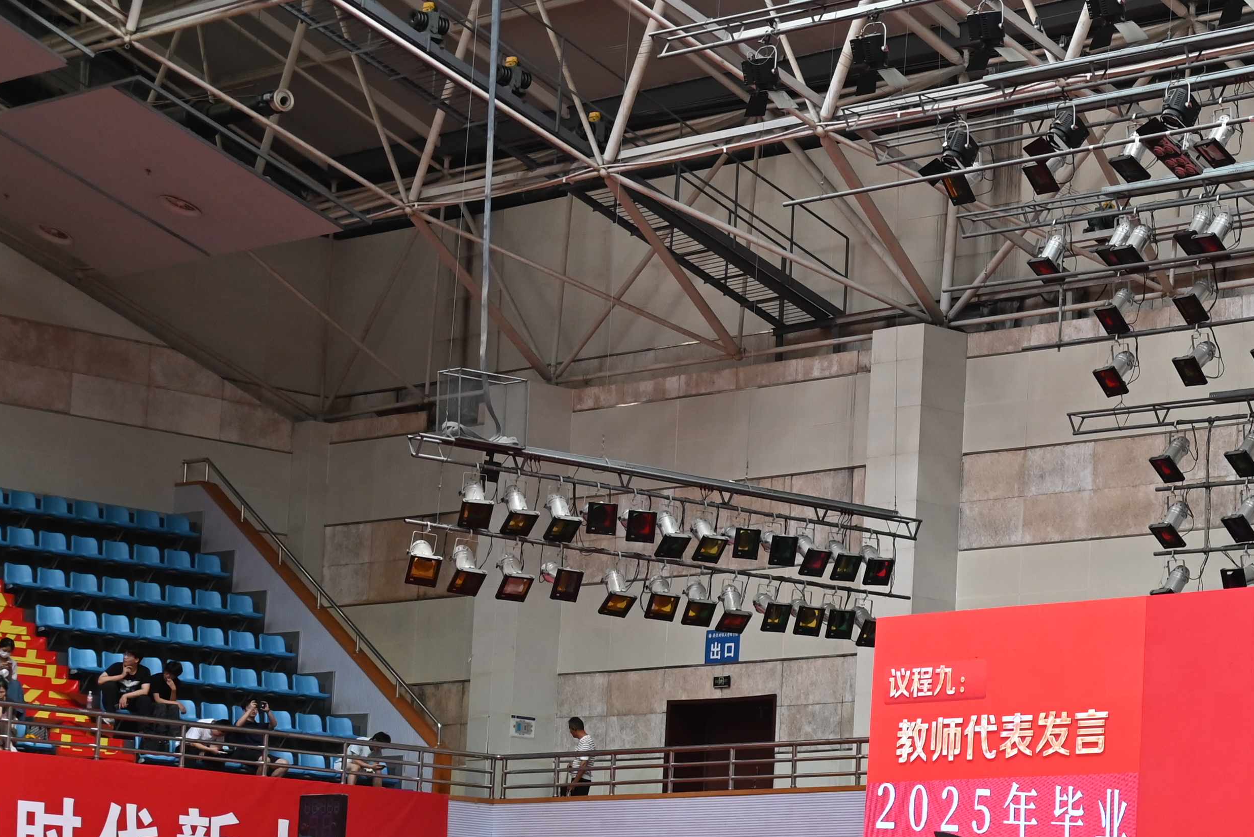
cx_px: 1510
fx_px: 3728
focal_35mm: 107
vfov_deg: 12.7
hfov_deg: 18.1
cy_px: 807
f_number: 4
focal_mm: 44
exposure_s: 1/125
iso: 720
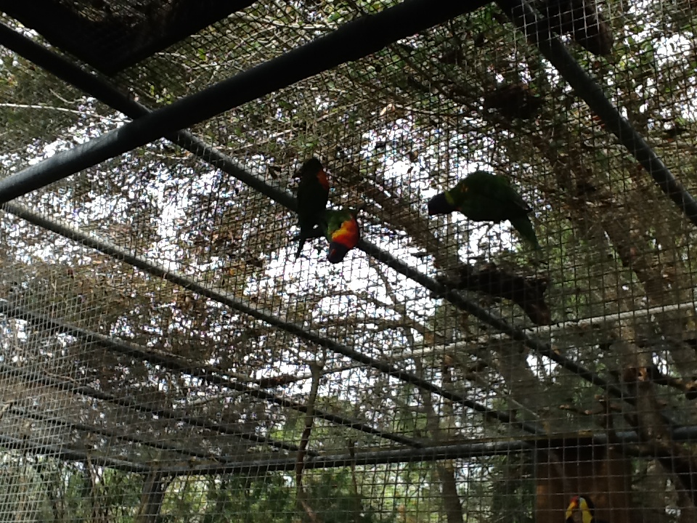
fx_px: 644
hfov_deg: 56.8
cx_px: 348
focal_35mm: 32
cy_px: 262
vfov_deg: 44.2
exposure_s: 1/382
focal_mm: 2.03
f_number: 2.4
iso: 64
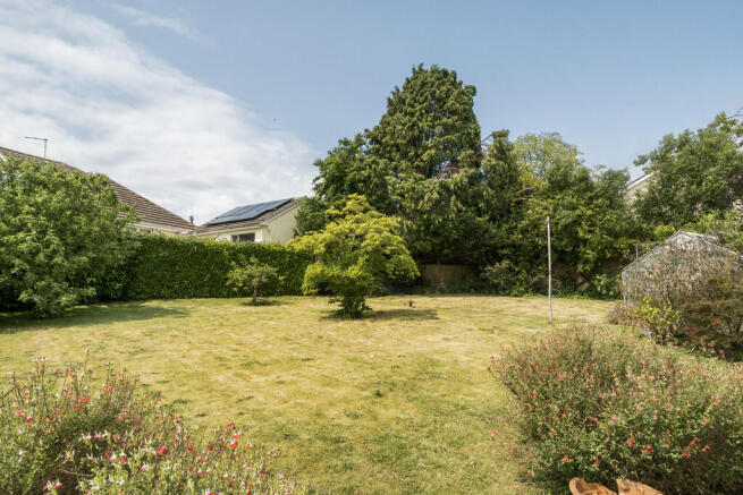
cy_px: 248
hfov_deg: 86.9
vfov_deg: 64.6
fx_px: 392
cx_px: 372
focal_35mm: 19
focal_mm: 13
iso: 400
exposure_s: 1/800
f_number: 8
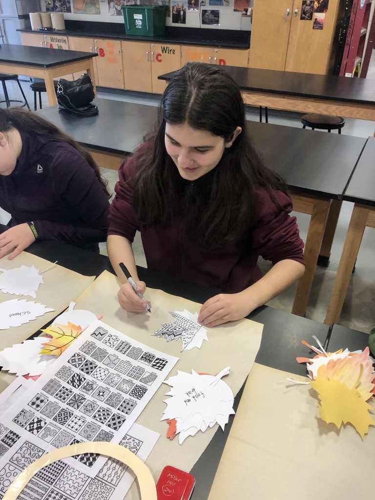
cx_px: 188
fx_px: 404
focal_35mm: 28
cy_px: 250
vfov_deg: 63.4
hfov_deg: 49.7
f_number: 1.8
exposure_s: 1/30
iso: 32
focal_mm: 3.99
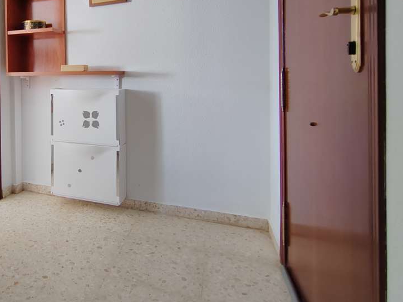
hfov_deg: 55.4
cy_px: 82
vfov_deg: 46.8
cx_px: 58
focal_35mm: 29
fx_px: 338
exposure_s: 1/33
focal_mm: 2.16
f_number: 2.2
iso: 320
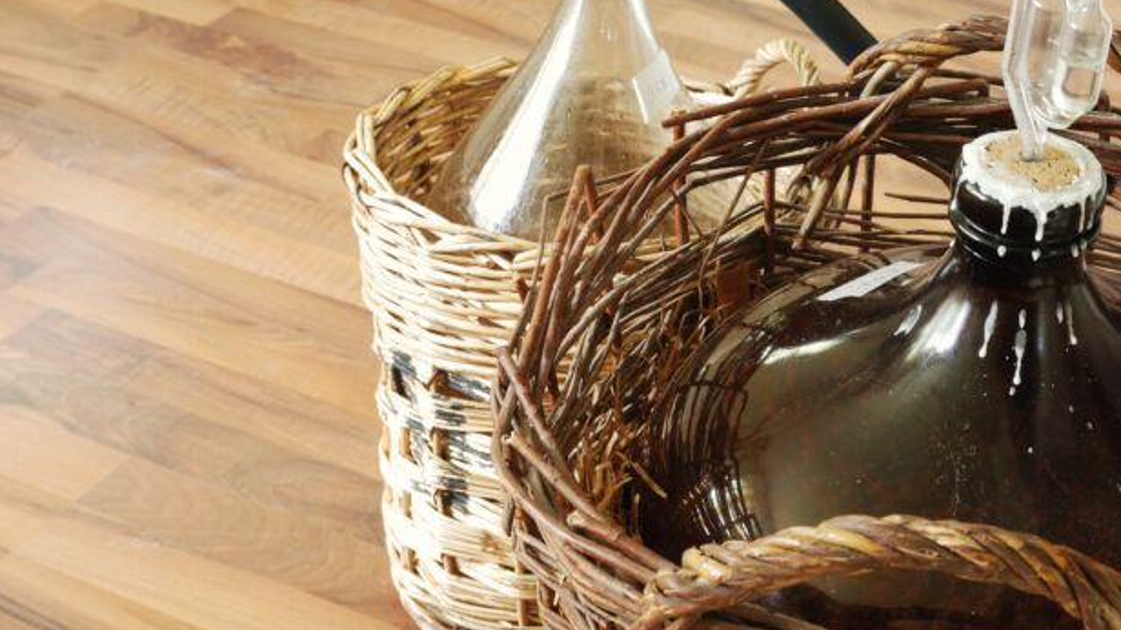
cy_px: 269
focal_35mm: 69
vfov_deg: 17.5
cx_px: 695
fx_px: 2040
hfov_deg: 30.6
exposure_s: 3.6
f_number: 10
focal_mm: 35
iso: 100
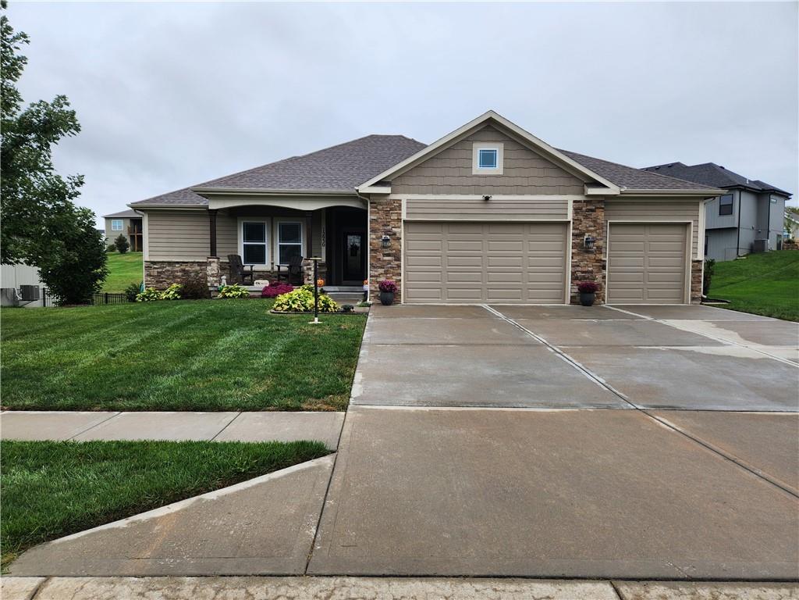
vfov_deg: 58.9
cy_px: 300
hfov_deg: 73.9
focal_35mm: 23
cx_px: 400
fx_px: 531
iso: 20
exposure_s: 1/203
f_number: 1.8
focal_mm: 5.4
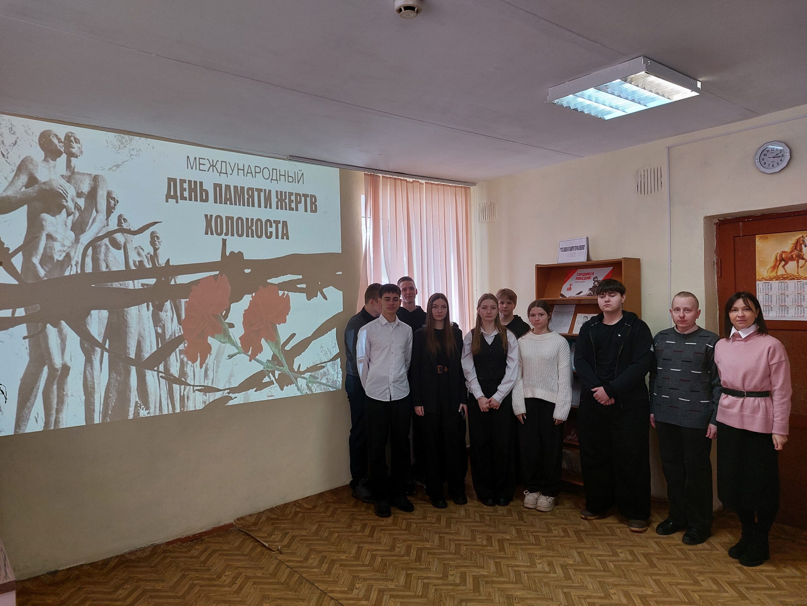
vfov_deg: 56.8
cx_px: 404
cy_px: 303
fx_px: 560
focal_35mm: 24
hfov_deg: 71.6
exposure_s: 1/60
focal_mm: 5.23
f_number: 1.8
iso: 100
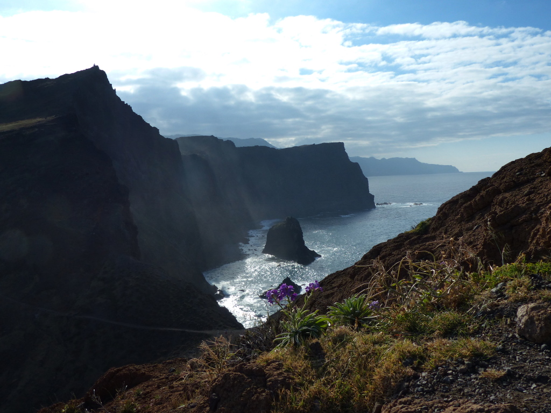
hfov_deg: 55.4
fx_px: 525
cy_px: 206
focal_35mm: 33
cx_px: 276
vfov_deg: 42.9
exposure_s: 1/800
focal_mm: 5.9
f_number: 4
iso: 125
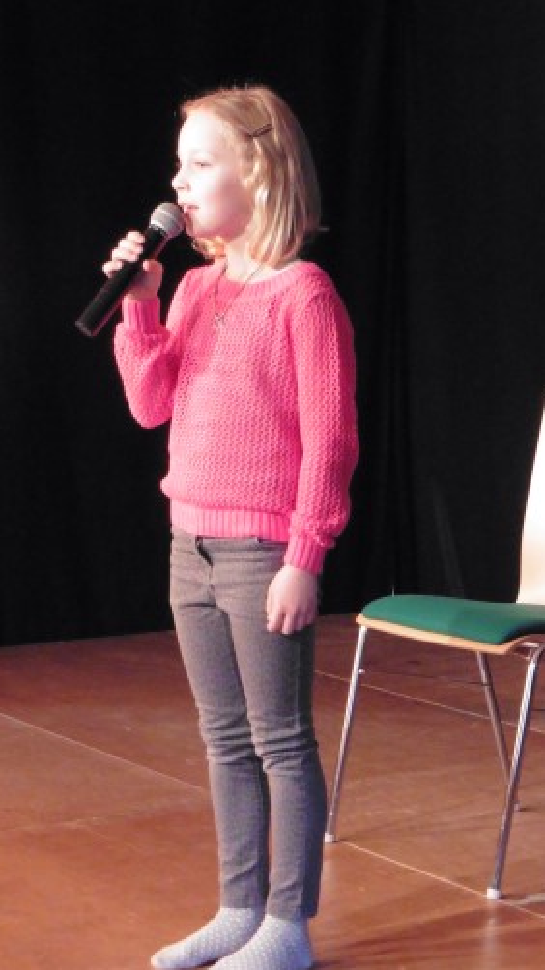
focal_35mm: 99
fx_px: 2546
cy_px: 486
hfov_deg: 12.2
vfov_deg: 21.6
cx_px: 213
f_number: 5.2
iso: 1600
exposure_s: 1/40
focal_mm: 16.1
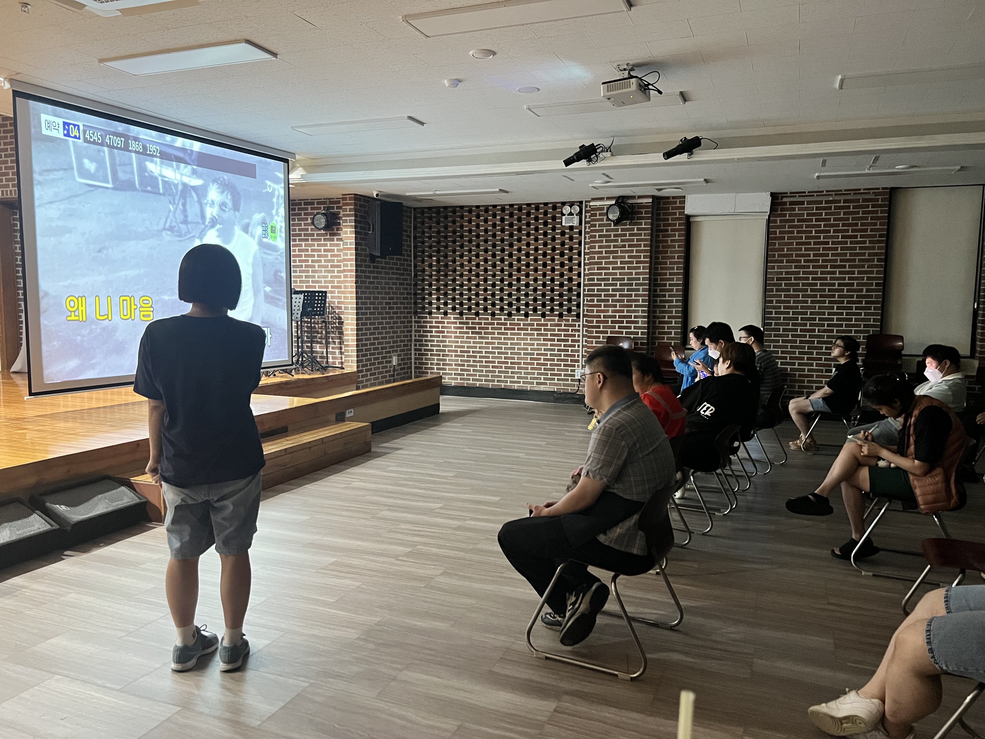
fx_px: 740
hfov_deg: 67.3
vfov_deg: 53.1
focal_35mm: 26
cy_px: 370
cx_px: 492
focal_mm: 5.7
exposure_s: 1/30
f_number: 1.5
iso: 640
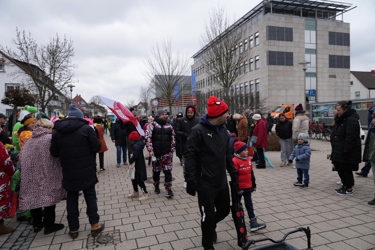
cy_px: 125
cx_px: 188
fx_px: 250
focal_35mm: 24
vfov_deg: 53.1
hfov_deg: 73.8
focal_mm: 16
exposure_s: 1/100
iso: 100
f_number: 5
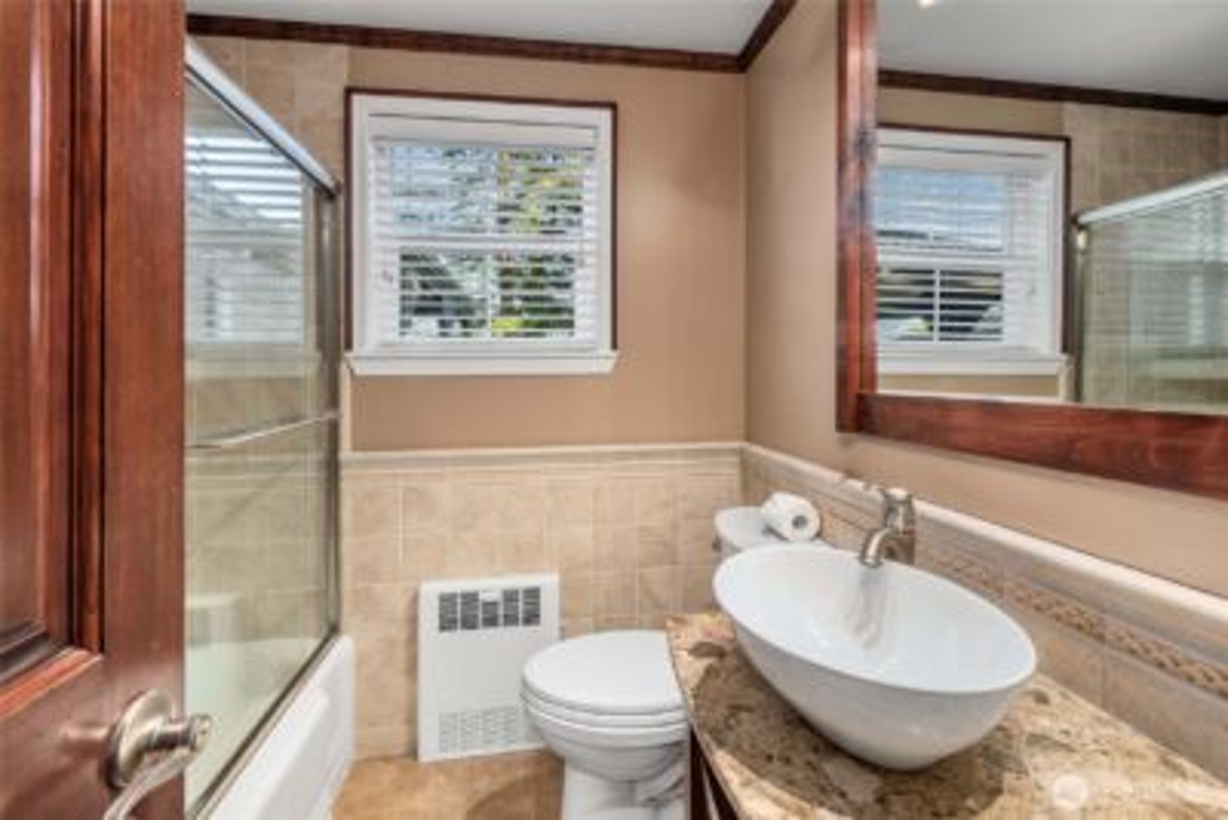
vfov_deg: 77.4
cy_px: 410
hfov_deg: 100.4
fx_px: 512
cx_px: 614
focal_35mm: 15
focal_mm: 15
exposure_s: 1/13
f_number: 8
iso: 1000
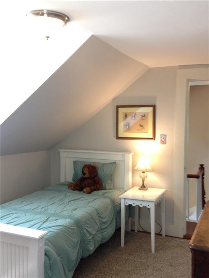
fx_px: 266
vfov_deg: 55.4
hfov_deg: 42.9
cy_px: 139
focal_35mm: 33
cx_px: 104
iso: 80
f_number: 2.4
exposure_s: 1/20
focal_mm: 4.12
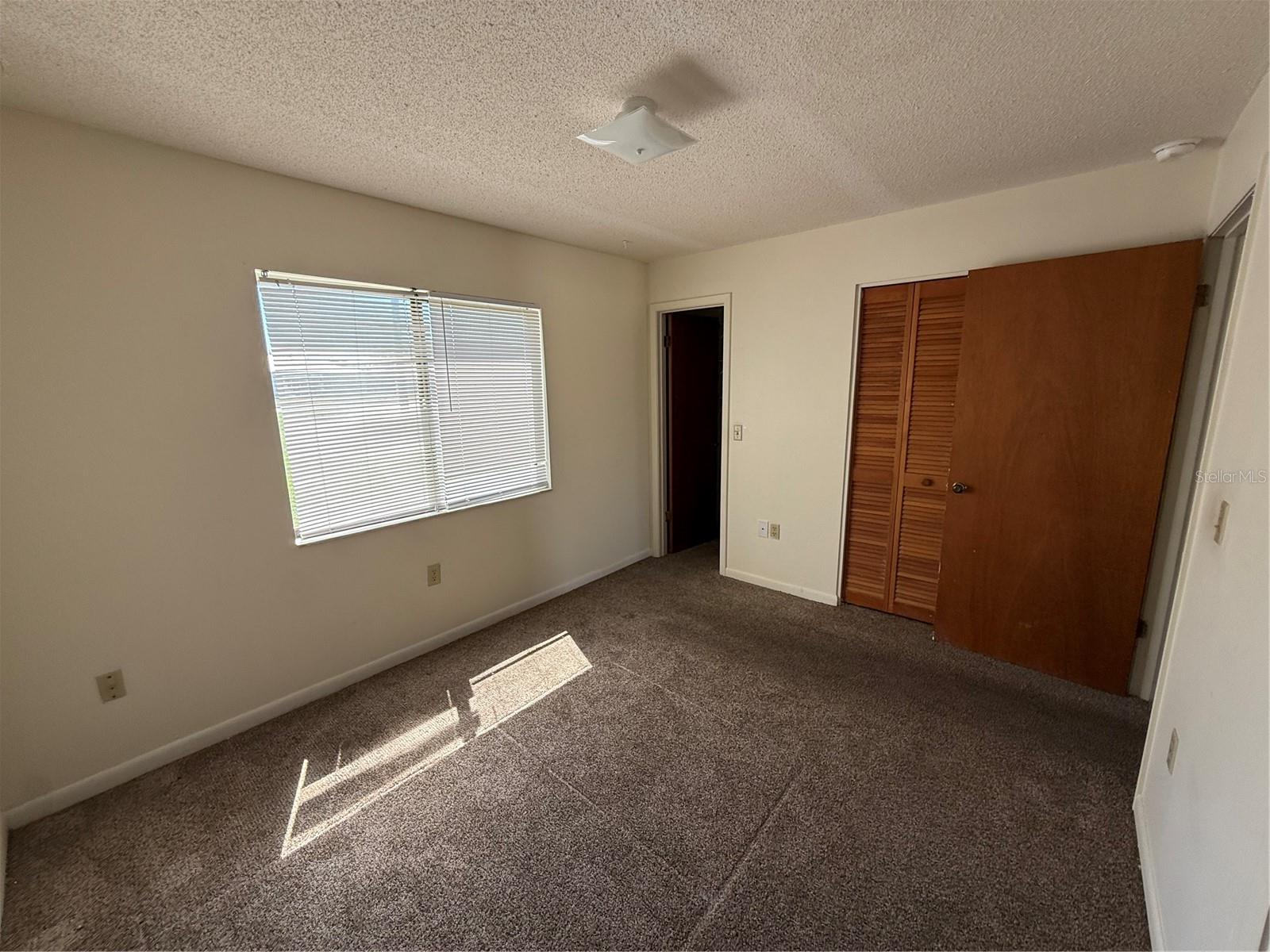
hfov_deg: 102.1
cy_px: 476
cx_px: 635
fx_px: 514
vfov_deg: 85.7
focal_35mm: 14
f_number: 2.2
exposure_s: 1/233
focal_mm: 2.22
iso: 64
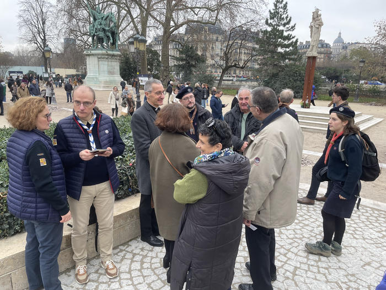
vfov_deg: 53.1
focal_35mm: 26
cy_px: 145
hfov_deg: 67.3
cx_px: 193
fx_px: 290
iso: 50
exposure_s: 1/121
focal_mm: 4.2
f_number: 1.6
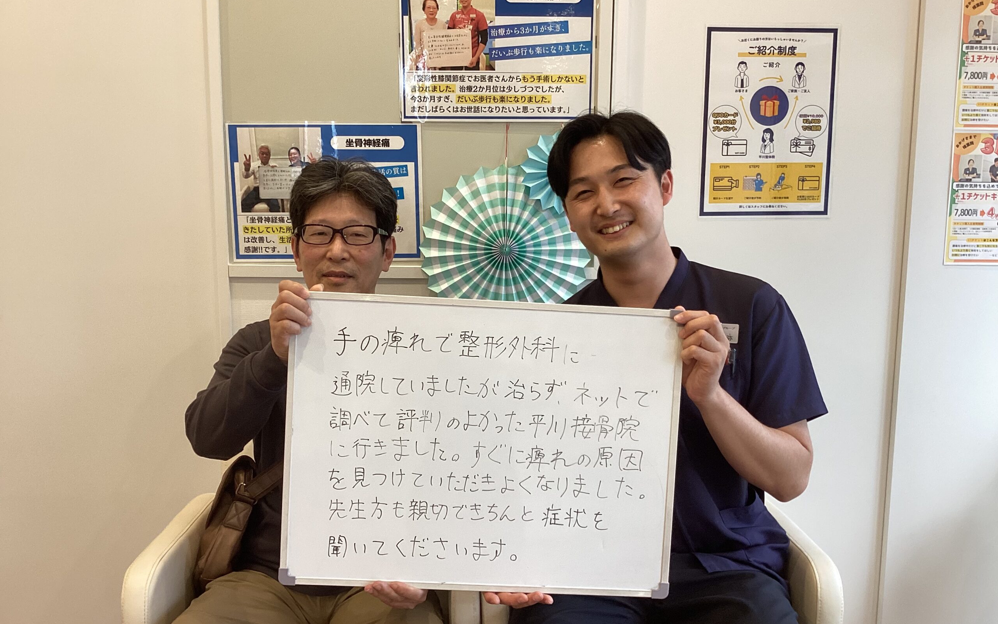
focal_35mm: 33
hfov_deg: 58.1
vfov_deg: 38.3
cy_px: 353
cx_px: 500
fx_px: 898
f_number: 2.4
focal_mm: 3.3
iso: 80
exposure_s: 1/60
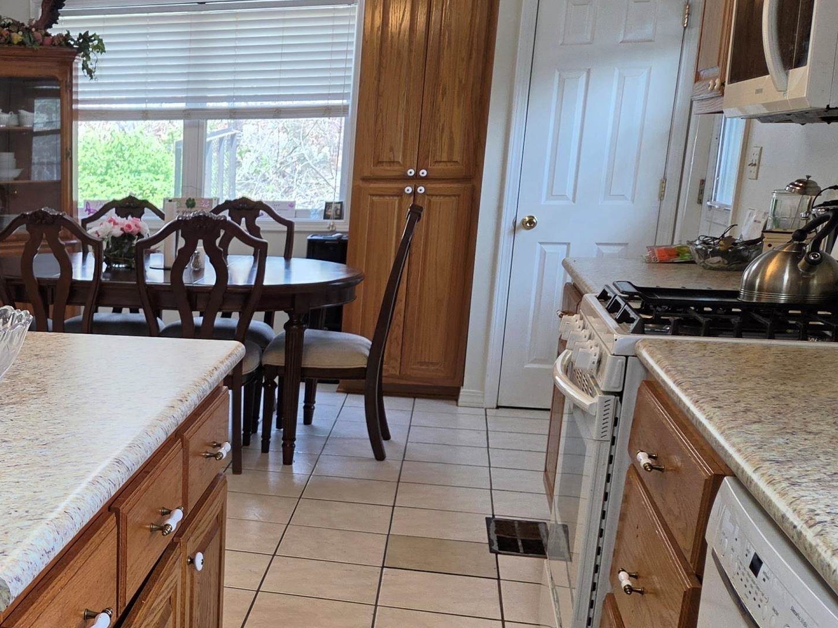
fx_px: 1162
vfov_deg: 29.8
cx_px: 41
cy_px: 460
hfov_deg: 36.5
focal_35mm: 48
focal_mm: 5.4
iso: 100
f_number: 1.8
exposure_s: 1/120
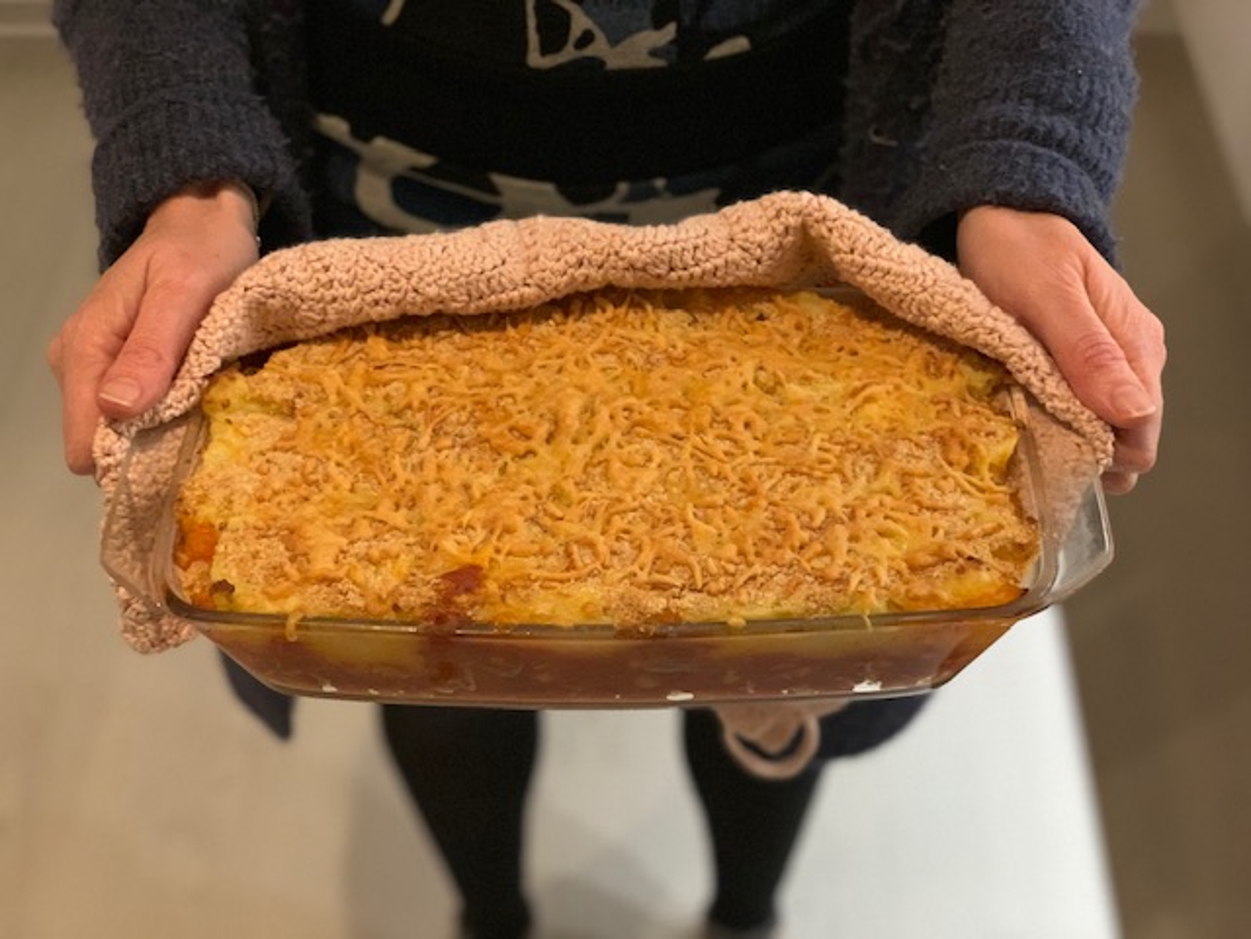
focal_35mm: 52
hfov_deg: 36.8
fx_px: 1879
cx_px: 626
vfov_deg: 28.0
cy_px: 470
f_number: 2.4
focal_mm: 6
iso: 640
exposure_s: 1/25
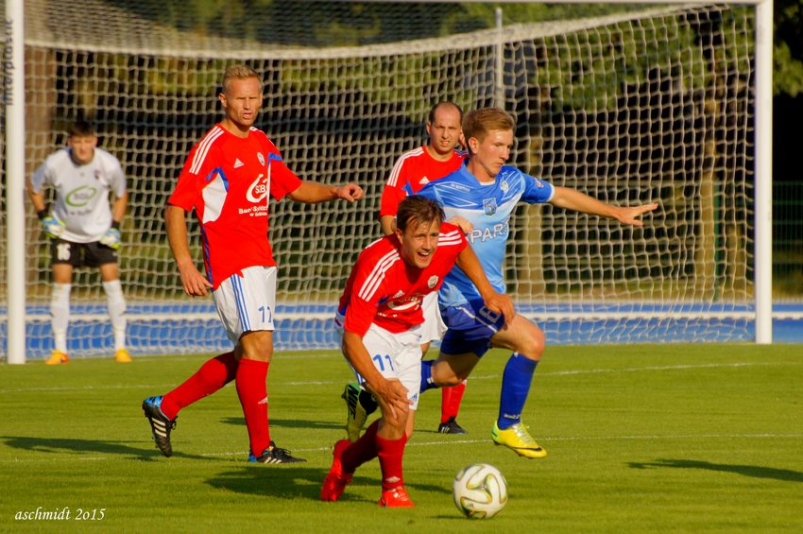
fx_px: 10028
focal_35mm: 450
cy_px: 267
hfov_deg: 4.6
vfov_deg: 3.0
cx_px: 402
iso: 320
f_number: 5.6
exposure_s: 1/2500
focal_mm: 300
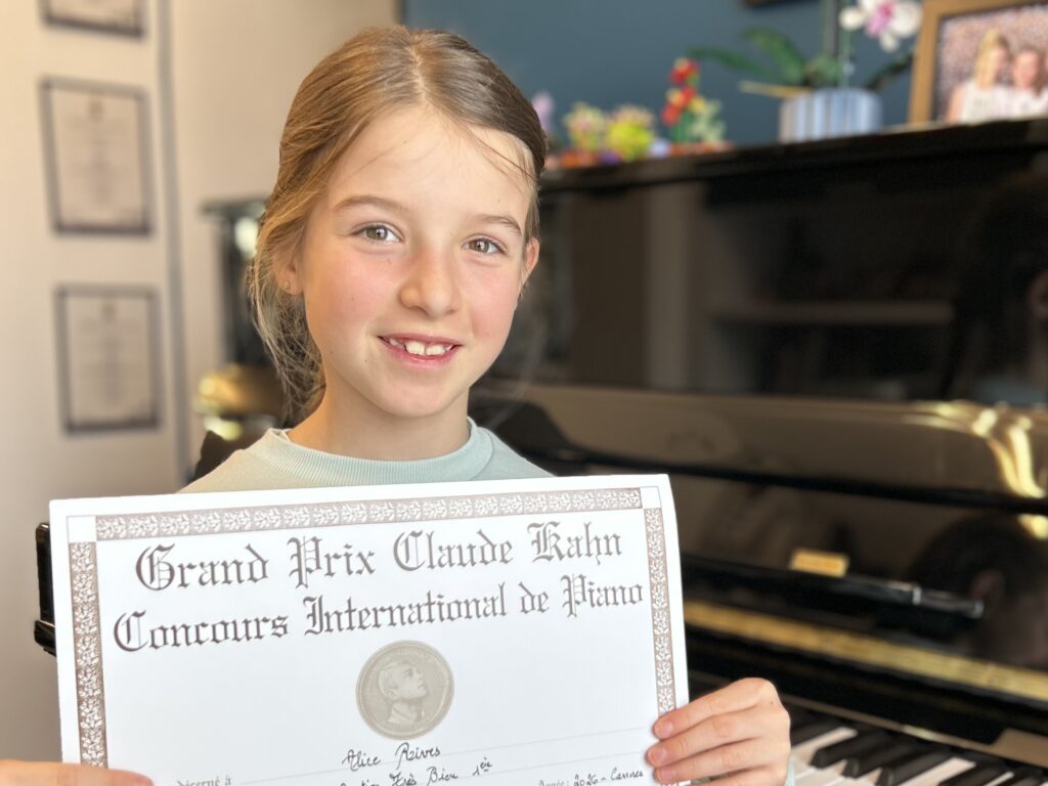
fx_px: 787
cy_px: 393
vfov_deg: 53.1
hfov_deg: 67.3
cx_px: 524
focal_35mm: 26
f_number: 1.5
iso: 64
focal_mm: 5.7
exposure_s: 1/50
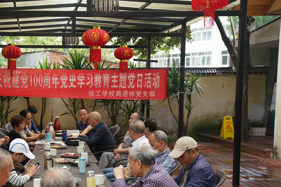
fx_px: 468
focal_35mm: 60
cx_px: 71
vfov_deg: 22.4
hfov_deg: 32.8
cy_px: 140
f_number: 4
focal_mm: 39
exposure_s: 1/160
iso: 125
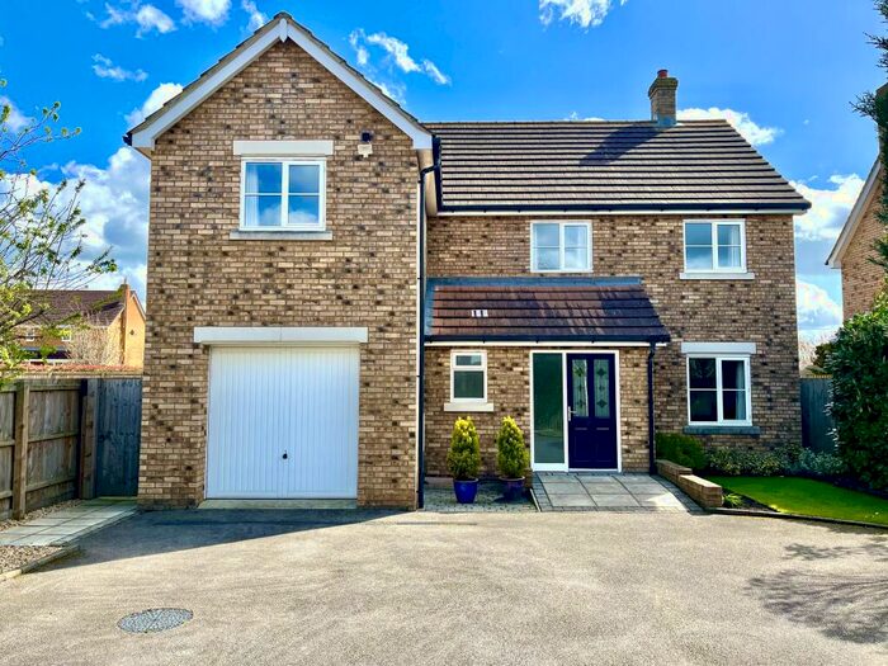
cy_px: 333
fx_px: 667
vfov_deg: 53.1
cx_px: 444
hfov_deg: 67.3
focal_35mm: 26
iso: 50
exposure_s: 1/1517
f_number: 1.6
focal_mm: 5.1
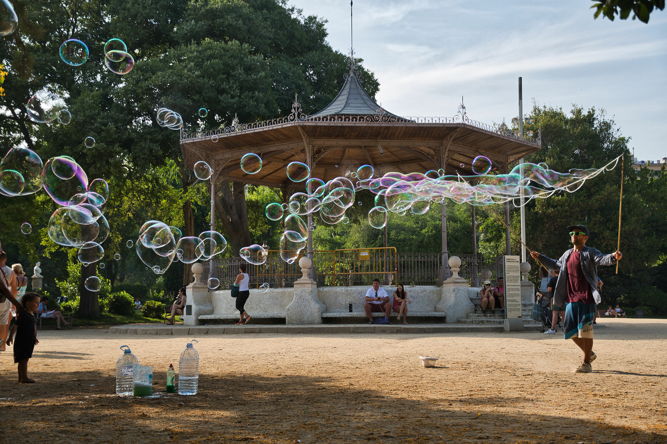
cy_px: 222
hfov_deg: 41.1
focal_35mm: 48
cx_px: 334
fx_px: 889
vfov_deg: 28.1
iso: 125
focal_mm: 32
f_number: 3.2
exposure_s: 1/800
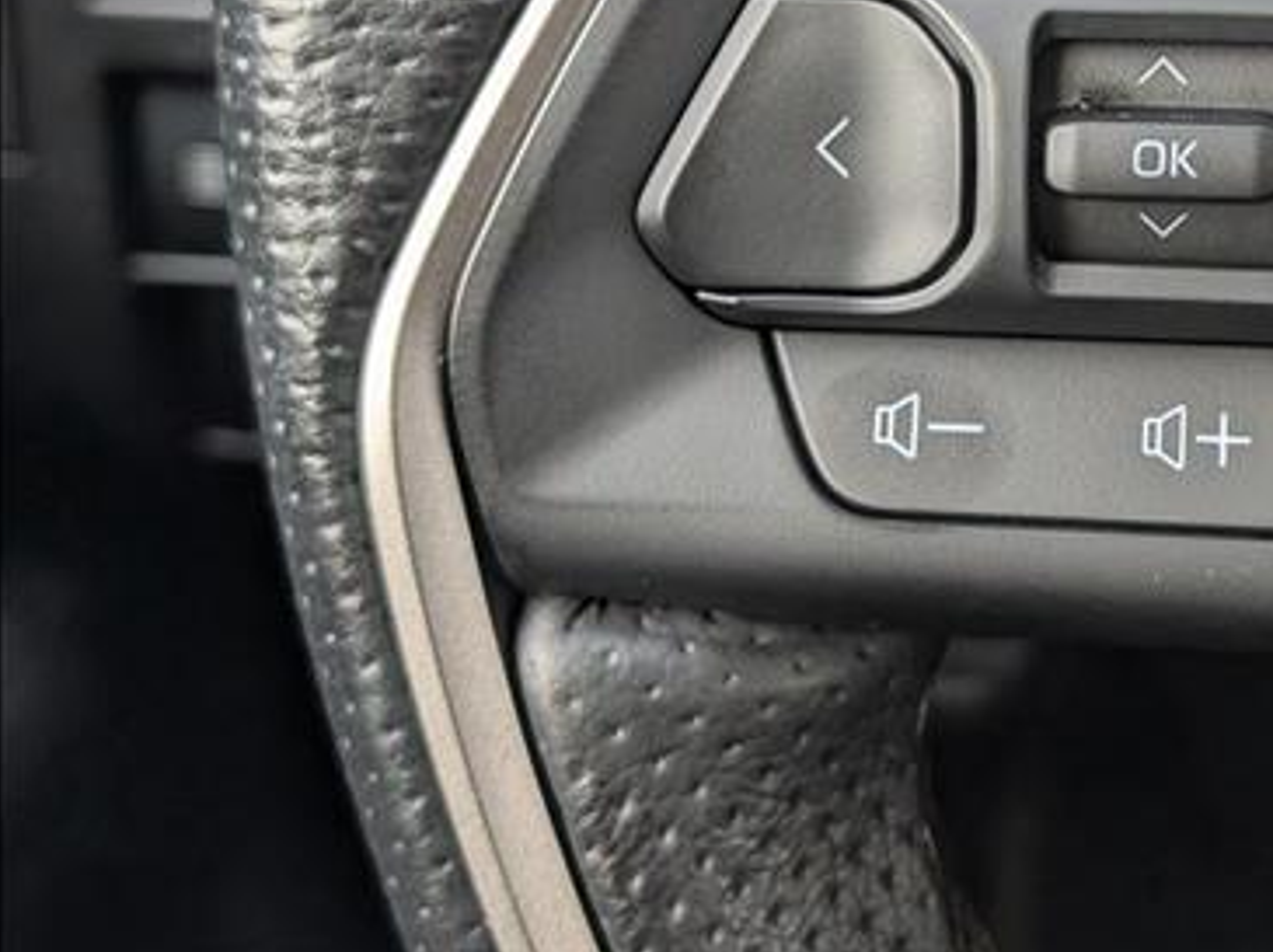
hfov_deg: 22.3
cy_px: 122
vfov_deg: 16.9
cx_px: 1113
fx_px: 3160
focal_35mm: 86
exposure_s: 1/625
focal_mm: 6.9
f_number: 1.68
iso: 379
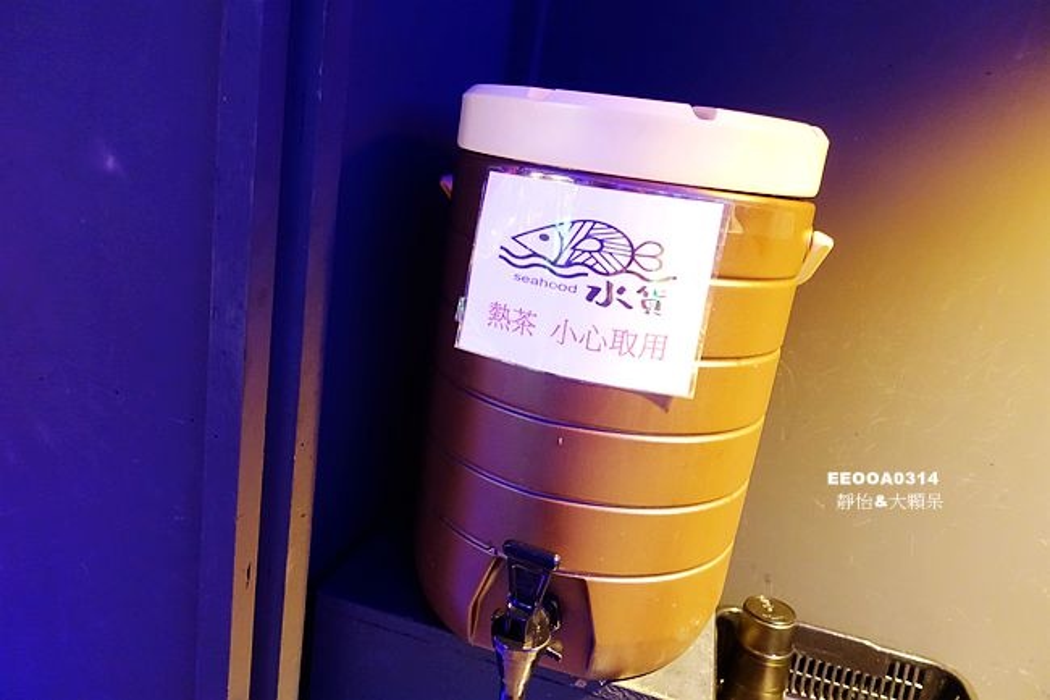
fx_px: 700
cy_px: 350
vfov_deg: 53.1
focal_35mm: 24
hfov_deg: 73.8
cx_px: 525
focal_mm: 8.8
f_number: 1.8
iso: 1600
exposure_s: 1/8
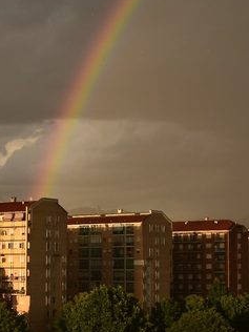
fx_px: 920
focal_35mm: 96
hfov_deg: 15.4
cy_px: 133
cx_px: 111
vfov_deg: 20.4
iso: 200
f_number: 7.1
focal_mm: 35
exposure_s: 1/320
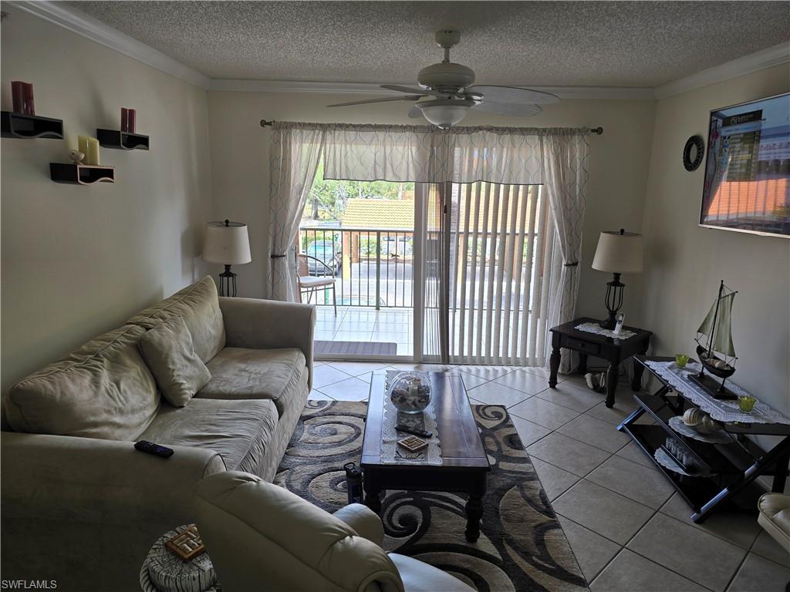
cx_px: 395
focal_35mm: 23
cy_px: 296
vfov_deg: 58.9
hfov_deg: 73.9
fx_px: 525
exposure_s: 1/60
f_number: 1.7
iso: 16
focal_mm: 6.3
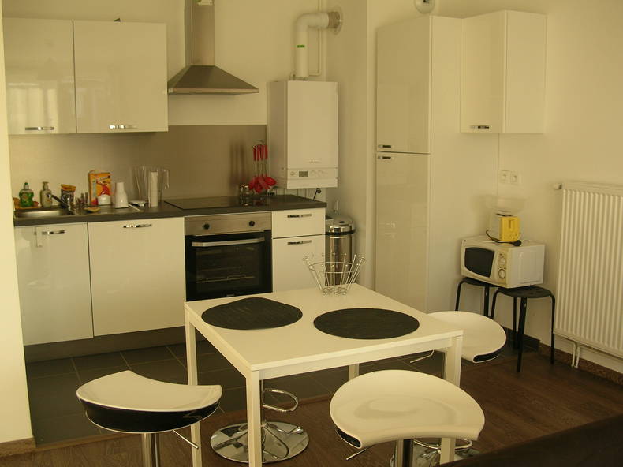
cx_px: 312
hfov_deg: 51.4
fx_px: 648
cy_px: 234
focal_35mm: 36
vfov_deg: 39.6
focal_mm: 6
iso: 50
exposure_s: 1/77.2
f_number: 2.7
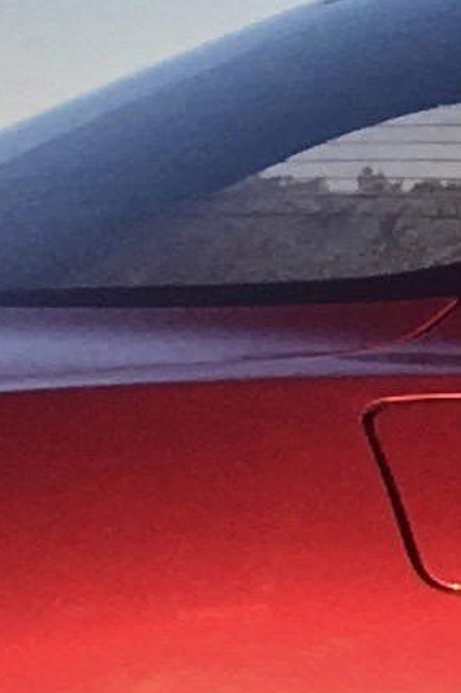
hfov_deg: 4.7
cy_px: 269
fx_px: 5444
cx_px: 1152
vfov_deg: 7.3
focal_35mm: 283
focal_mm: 4.15
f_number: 2.2
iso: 25
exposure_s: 1/379
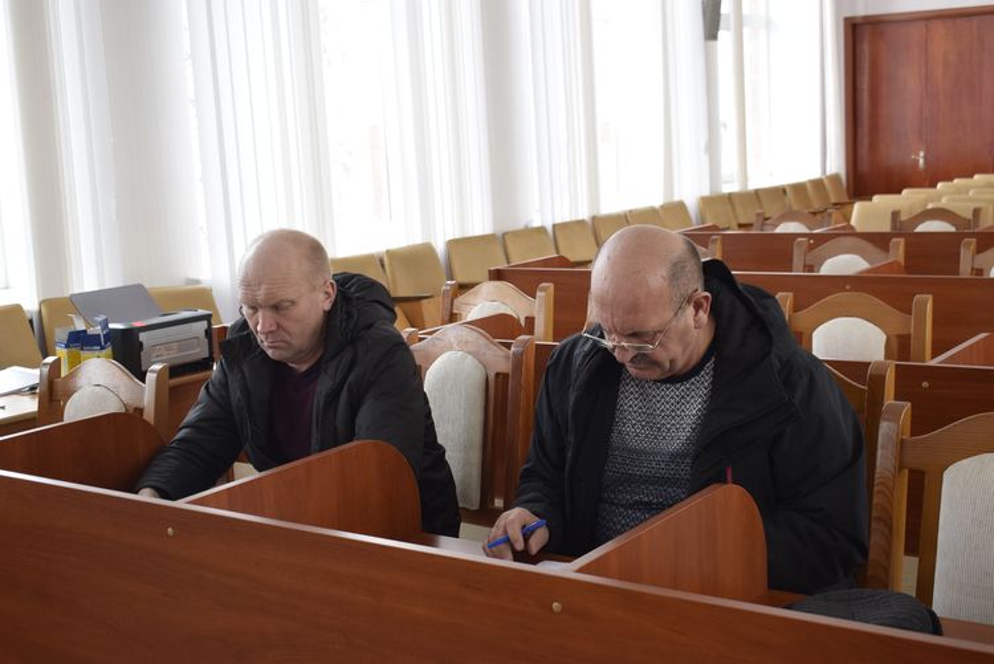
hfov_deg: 42.3
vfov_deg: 29.0
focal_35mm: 46
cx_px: 497
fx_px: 1285
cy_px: 332
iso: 800
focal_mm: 31
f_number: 5.6
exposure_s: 1/125
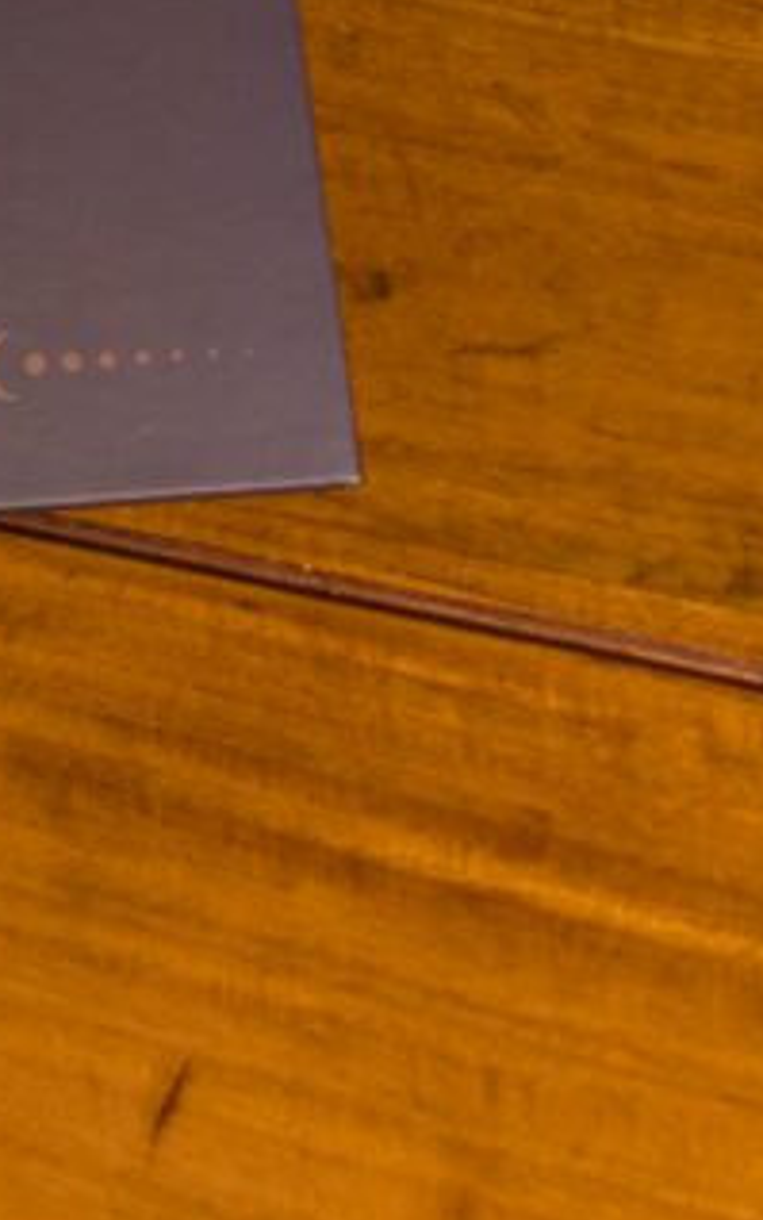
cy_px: -480
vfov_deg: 22.0
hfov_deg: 14.9
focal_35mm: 82
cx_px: -355
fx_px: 2726
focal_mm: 6.9
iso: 18
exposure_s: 1/21.9
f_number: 1.68
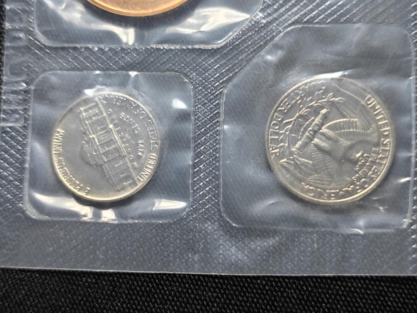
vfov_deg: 29.7
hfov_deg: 38.9
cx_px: 208
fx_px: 590
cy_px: 156
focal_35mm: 49
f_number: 1.6
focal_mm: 5.84
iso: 200
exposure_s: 1/100
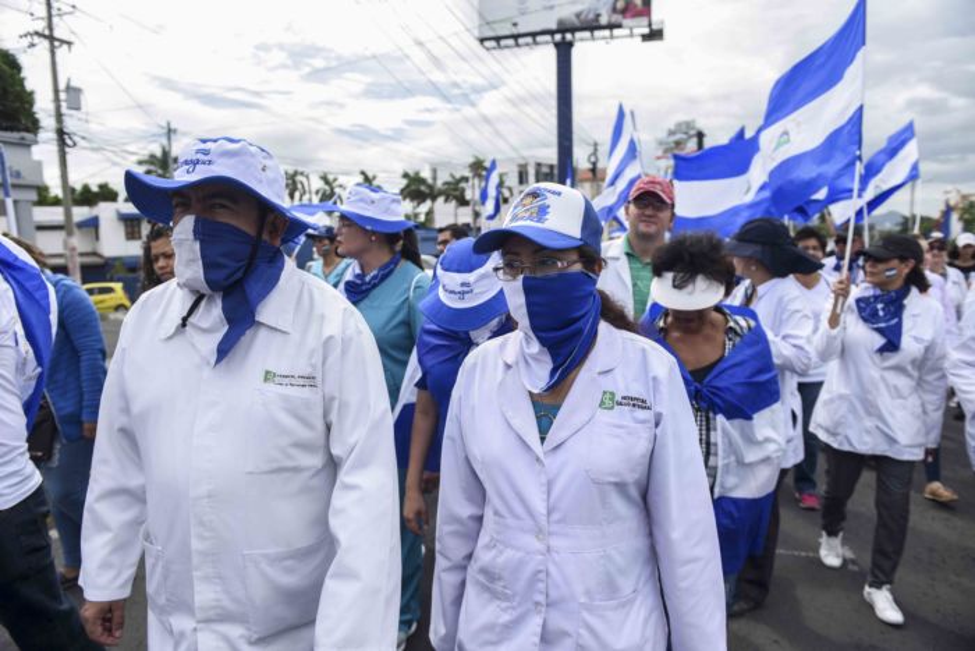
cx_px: 488
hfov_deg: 73.7
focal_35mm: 24
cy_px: 326
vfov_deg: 53.2
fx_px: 650
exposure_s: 1/1600
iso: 250
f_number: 4.5
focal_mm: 24
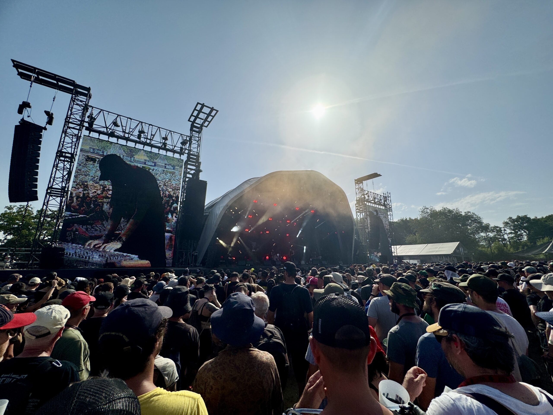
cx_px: 276
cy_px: 208
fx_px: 224
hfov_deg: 102.1
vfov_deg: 85.7
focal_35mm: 14
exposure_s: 1/5650
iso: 32
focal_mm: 2.22
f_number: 2.2
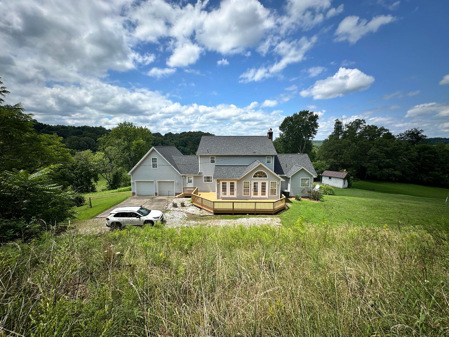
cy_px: 168
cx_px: 224
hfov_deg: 102.1
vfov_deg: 85.7
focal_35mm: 14
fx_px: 182
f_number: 2.2
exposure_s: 1/2212
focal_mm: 2.22
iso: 50
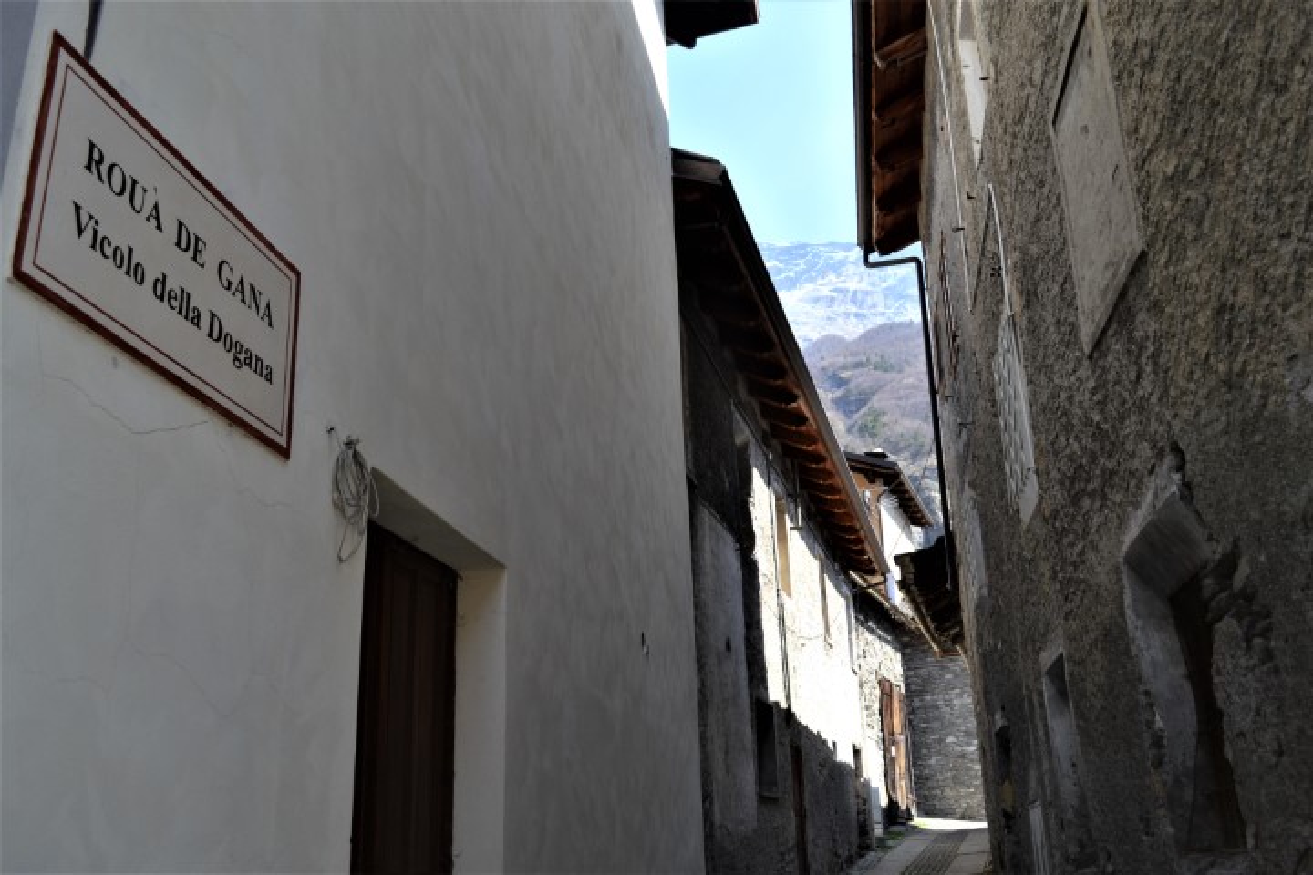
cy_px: 438
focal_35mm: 33
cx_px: 656
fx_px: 1203
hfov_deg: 57.2
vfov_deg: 40.0
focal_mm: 22
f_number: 5.6
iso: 250
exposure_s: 1/125
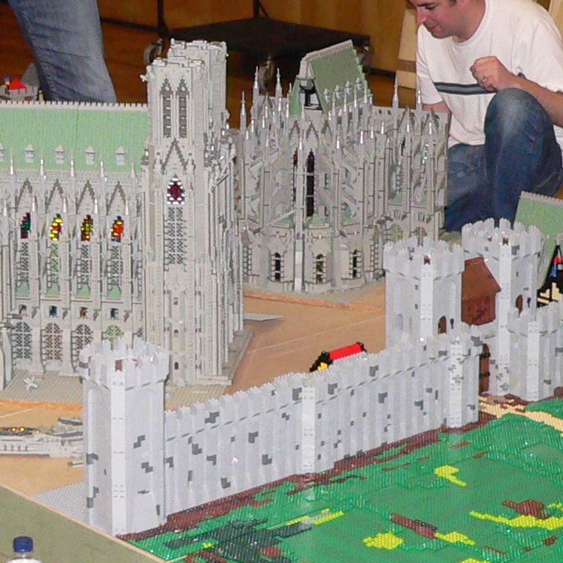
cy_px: -13
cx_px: 297
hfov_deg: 16.3
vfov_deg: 15.9
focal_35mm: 107
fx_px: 1969
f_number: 2.8
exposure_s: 1/60
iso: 300
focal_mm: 6
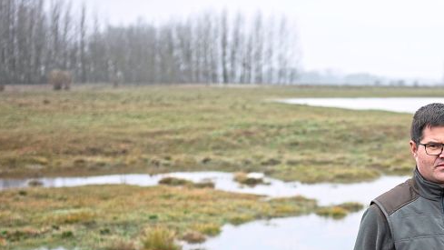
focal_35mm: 93
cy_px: 315
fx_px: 1095
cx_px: 427
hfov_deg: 22.2
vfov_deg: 12.6
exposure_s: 1/250
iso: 64
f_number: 1.8
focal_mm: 35
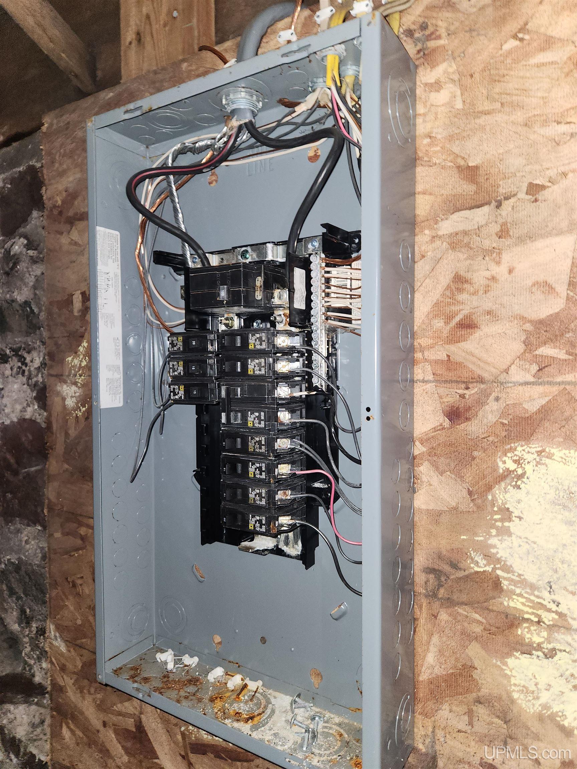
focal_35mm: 23
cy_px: 384
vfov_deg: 73.9
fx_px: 511
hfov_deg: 58.9
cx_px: 288
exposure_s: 1/45
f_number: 1.8
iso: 80
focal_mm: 5.4
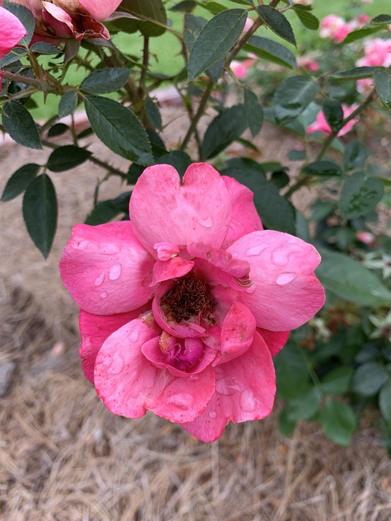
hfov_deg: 53.1
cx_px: 196
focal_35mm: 26
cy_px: 260
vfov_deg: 67.3
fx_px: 392
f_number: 1.8
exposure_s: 1/343
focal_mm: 4.25
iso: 25
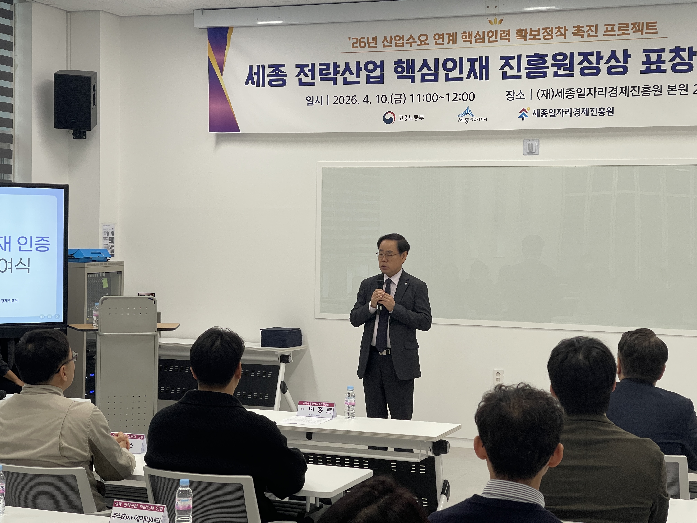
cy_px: 262
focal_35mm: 64
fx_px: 1289
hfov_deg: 30.3
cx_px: 348
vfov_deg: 22.9
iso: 125
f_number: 2.2
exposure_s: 1/120
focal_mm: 7.5
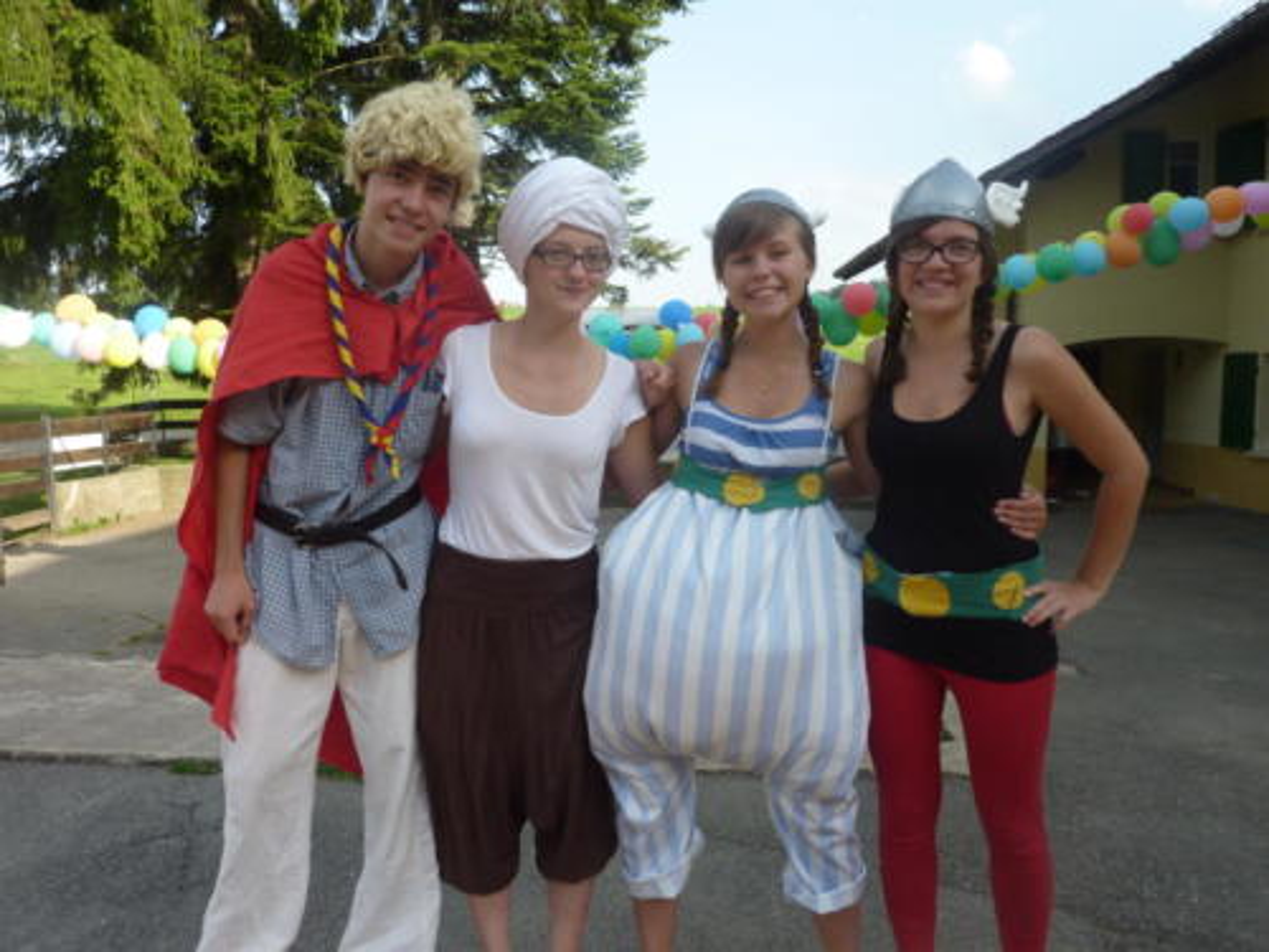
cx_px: 634
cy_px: 476
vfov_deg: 54.9
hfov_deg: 69.4
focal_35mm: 25
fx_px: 916
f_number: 4
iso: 80
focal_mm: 4.1
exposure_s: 1/200
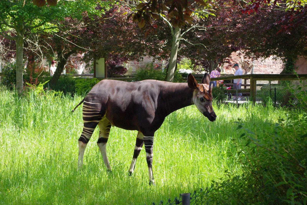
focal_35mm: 82
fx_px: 700
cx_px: 154
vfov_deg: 16.7
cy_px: 102
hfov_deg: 24.7
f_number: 8
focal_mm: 55
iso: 800
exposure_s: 1/350
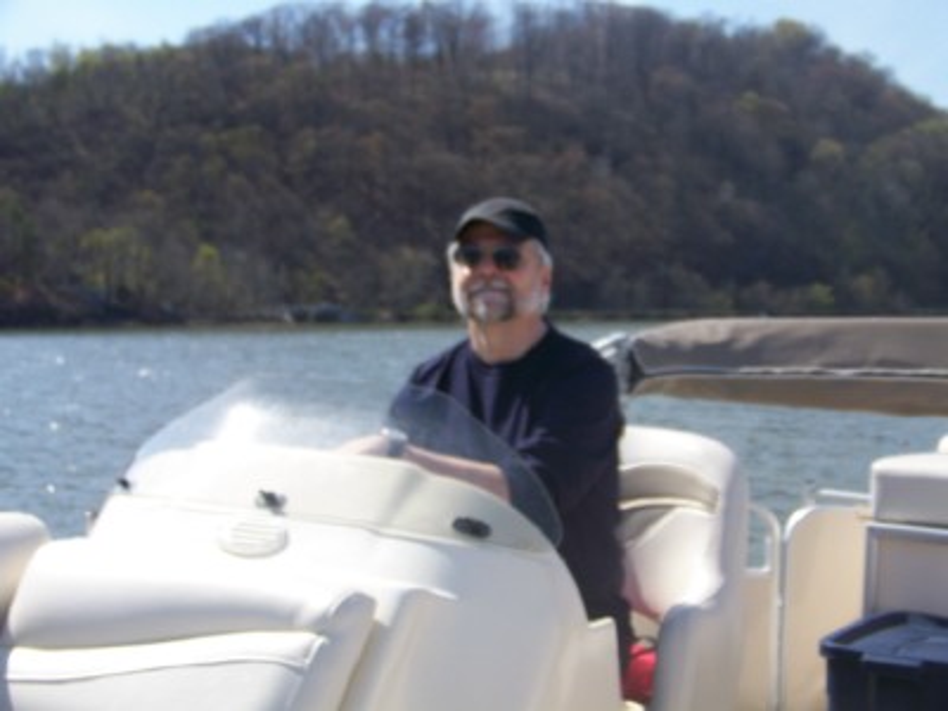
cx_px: 474
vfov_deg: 23.7
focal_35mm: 62
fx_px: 1698
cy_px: 356
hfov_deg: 31.2
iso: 64
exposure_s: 1/640
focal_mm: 10.5
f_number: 3.2
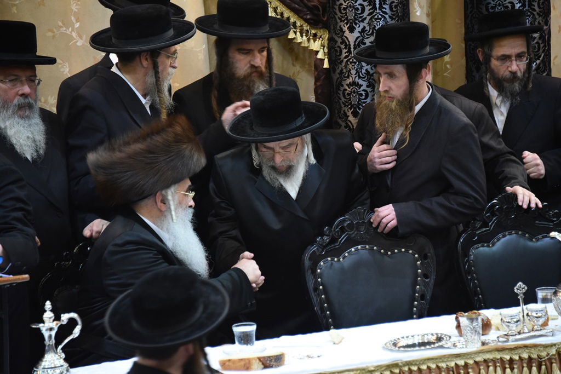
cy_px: 187
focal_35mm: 190
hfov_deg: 10.8
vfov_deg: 7.2
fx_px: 2961
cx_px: 280
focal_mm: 190
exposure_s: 1/100
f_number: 5.6
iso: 5000
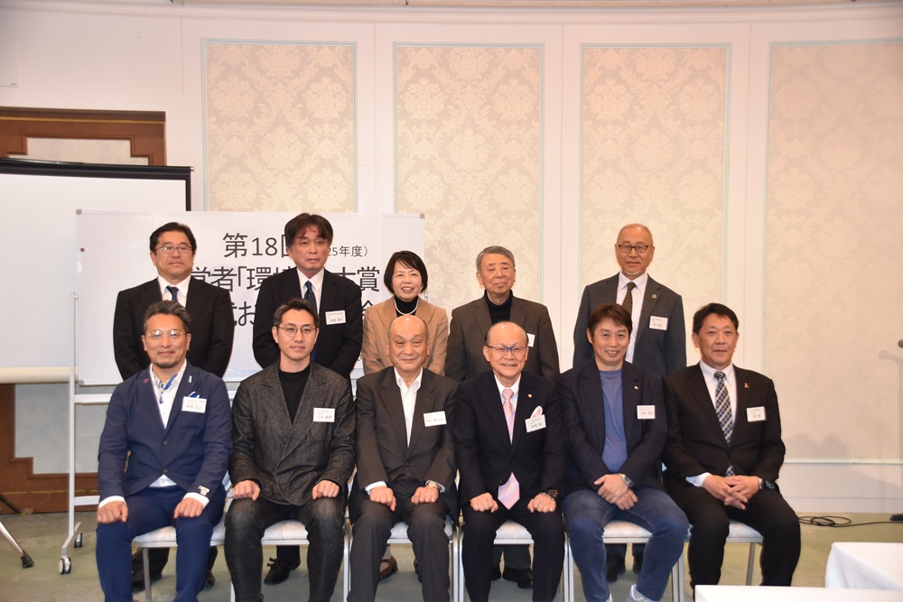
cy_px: 301
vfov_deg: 28.1
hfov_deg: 41.1
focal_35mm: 48
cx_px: 452
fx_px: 1204
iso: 800
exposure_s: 1/100
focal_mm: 32
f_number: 5
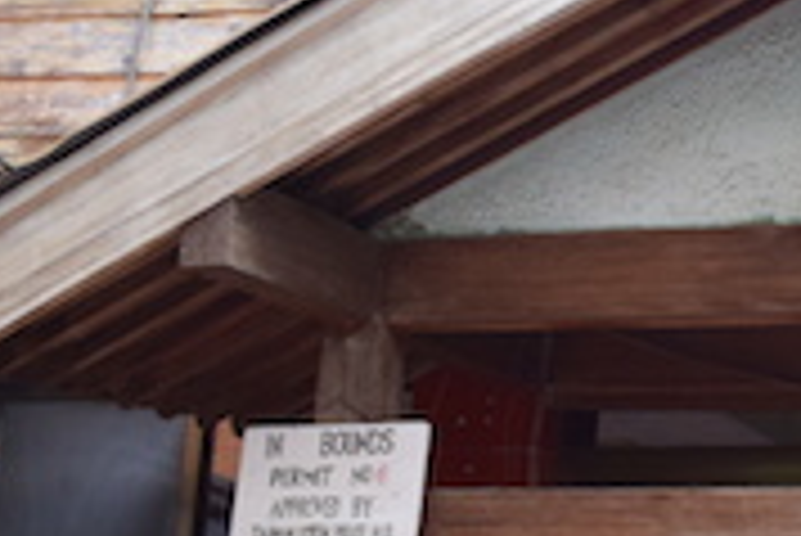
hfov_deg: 19.6
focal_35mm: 91
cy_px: 338
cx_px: 1188
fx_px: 2026
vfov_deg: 15.0
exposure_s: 1/60
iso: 1600
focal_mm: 18
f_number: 5
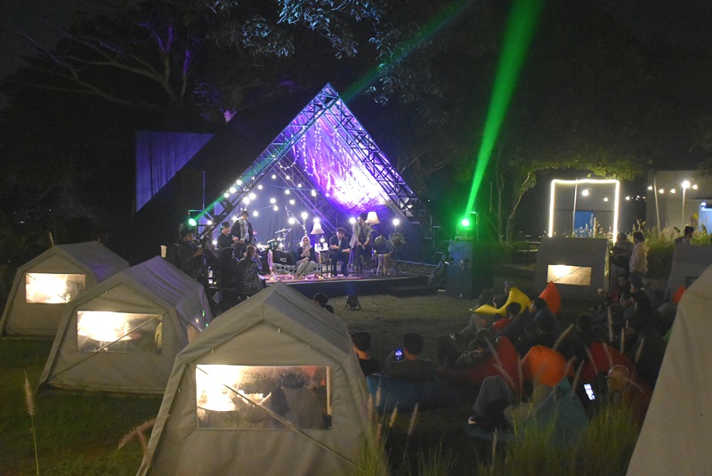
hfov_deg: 53.1
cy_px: 238
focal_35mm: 36
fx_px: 713
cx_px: 356
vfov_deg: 36.9
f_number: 3.8
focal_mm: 24
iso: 8000
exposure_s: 1/60
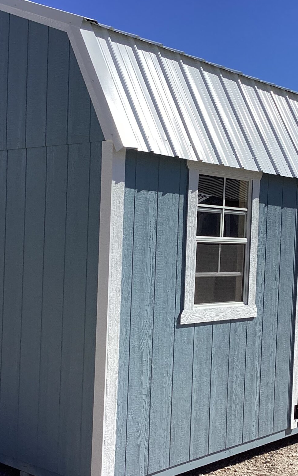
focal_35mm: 54
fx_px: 702
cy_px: 260
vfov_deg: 37.5
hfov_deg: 24.0
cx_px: 169
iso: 25
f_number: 2.4
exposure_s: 1/1942
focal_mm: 3.3
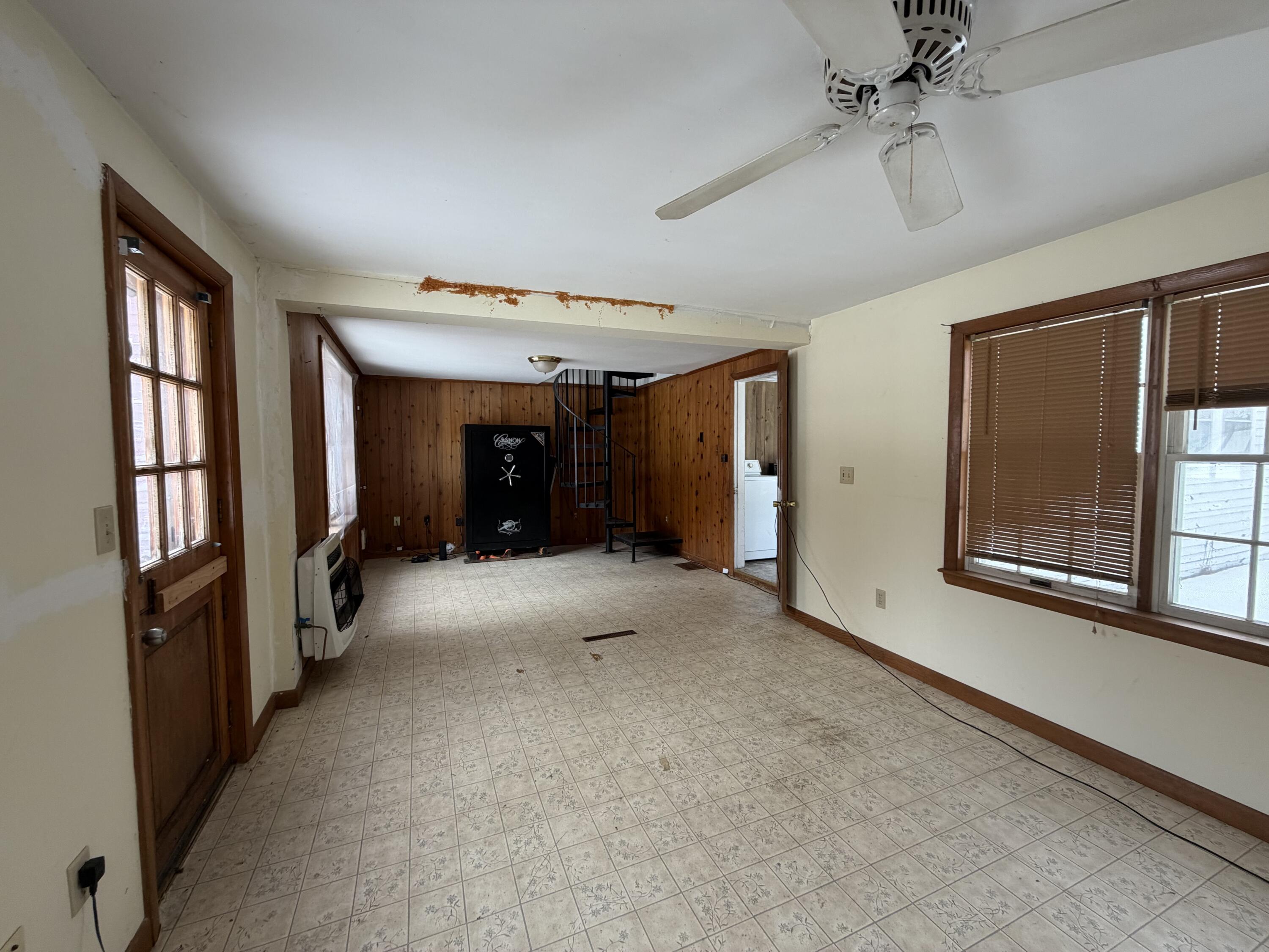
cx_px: 634
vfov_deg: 85.7
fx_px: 513
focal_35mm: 14
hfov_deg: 102.1
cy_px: 476
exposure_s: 1/121
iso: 160
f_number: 2.2
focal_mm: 2.22
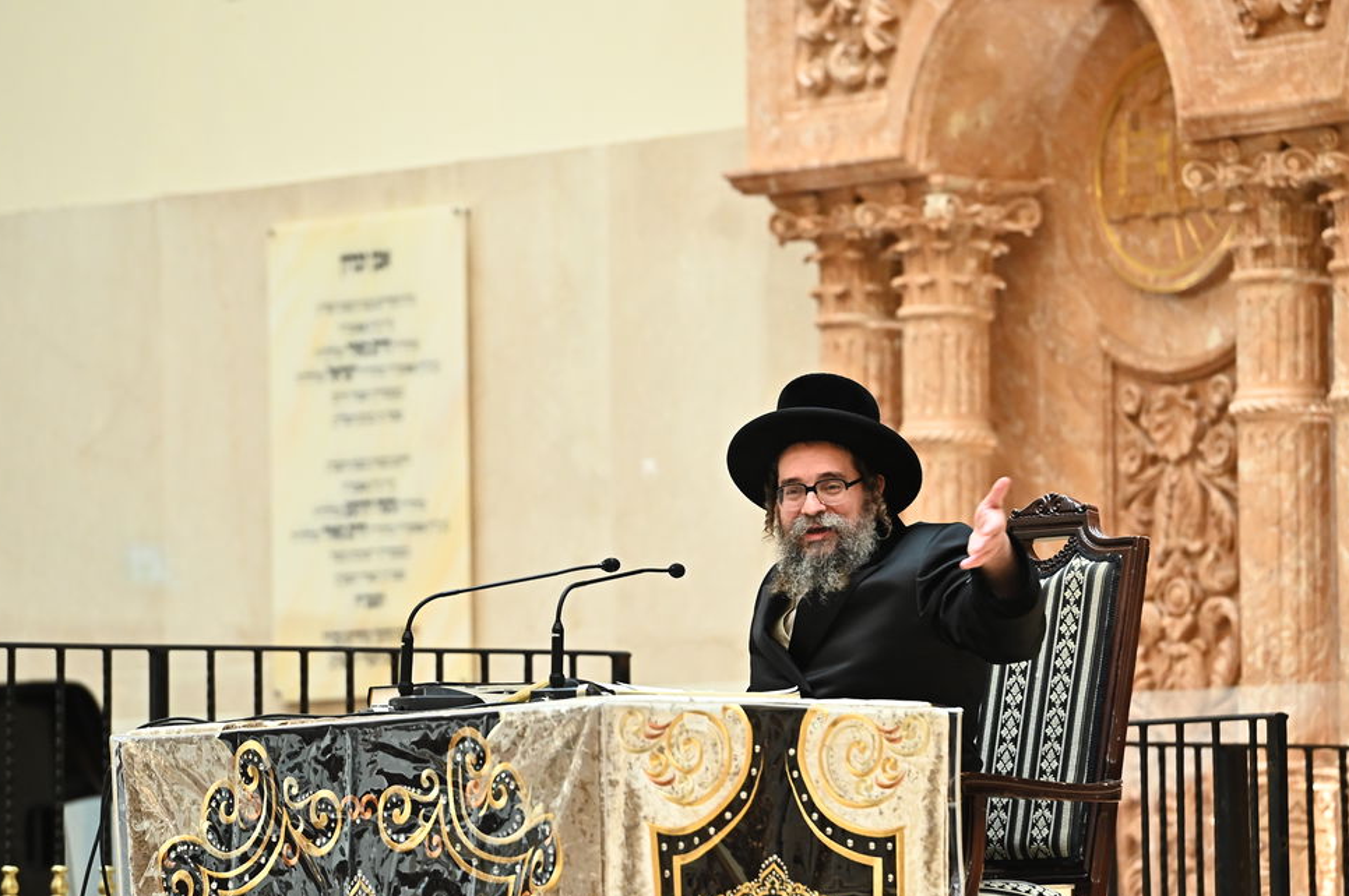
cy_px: 560
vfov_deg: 4.7
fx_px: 10856
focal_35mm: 290
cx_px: 778
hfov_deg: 7.1
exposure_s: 1/200
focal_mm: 200
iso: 2000
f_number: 4.5
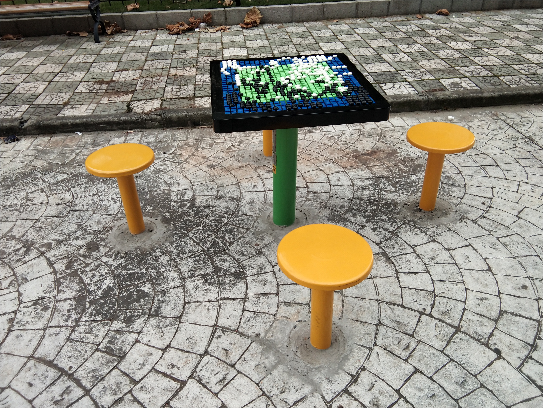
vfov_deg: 45.4
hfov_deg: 58.4
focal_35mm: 31
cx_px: 272
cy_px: 204
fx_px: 486
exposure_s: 1/280
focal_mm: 3.69
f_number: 2.2
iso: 50
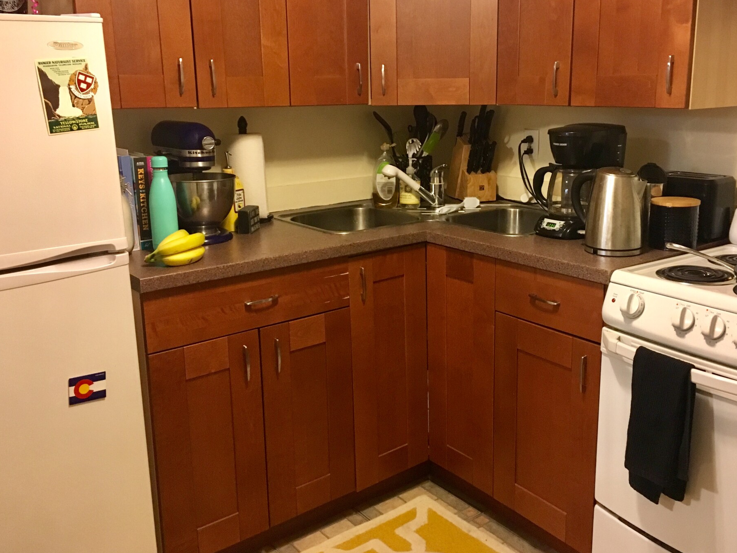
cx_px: 411
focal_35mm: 33
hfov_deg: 55.2
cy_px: 245
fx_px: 703
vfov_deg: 42.9
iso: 200
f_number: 2.2
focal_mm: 4.15
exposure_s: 1/30
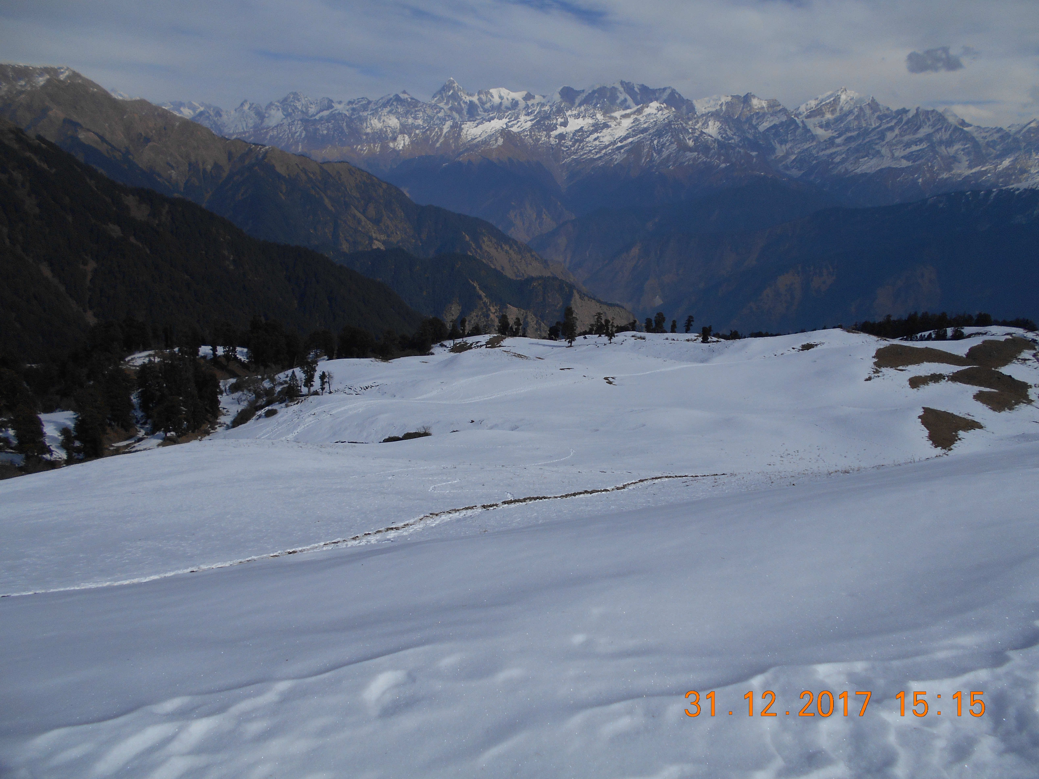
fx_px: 780
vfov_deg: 53.1
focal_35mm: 26
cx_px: 520
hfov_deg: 67.3
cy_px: 390
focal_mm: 4.6
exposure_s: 1/640
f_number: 8
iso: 80
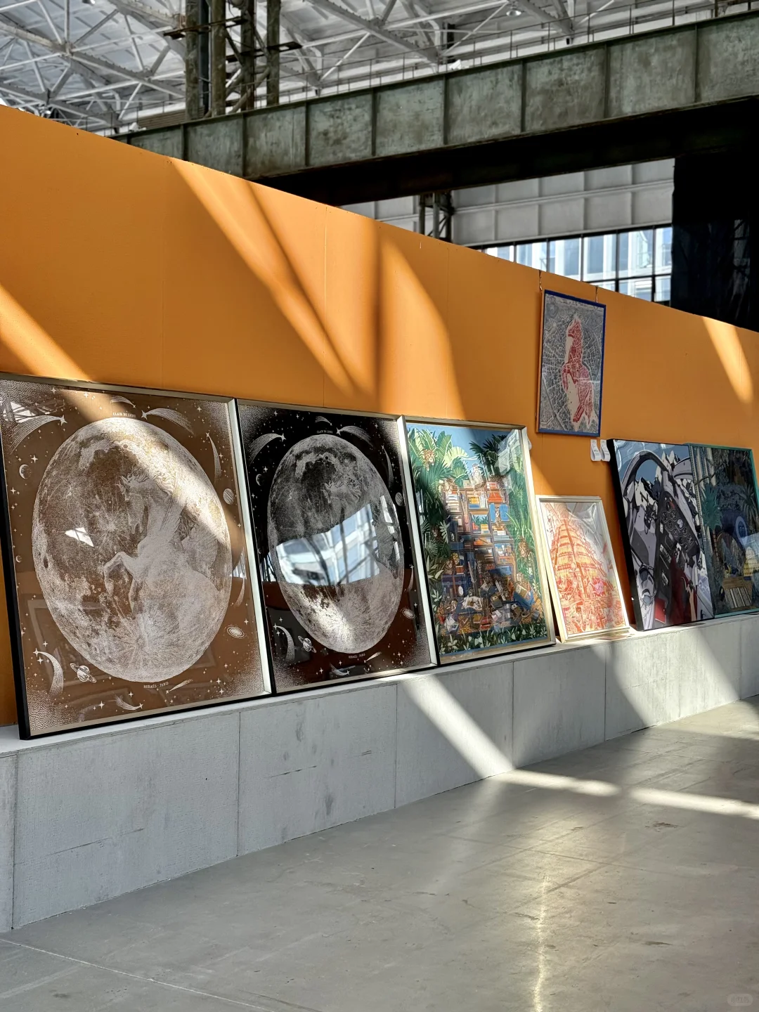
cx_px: 380
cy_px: 506
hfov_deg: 30.3
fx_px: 1403
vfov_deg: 39.7
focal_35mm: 48
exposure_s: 1/481
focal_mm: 6.76
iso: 80
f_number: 1.78
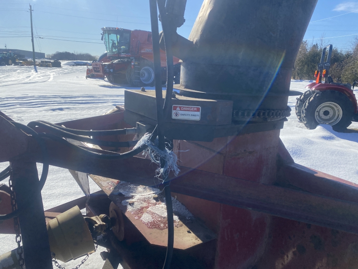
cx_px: 179
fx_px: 269
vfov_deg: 53.1
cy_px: 134
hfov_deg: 67.3
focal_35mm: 26
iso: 32
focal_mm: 4.25
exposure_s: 1/3846
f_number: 1.8
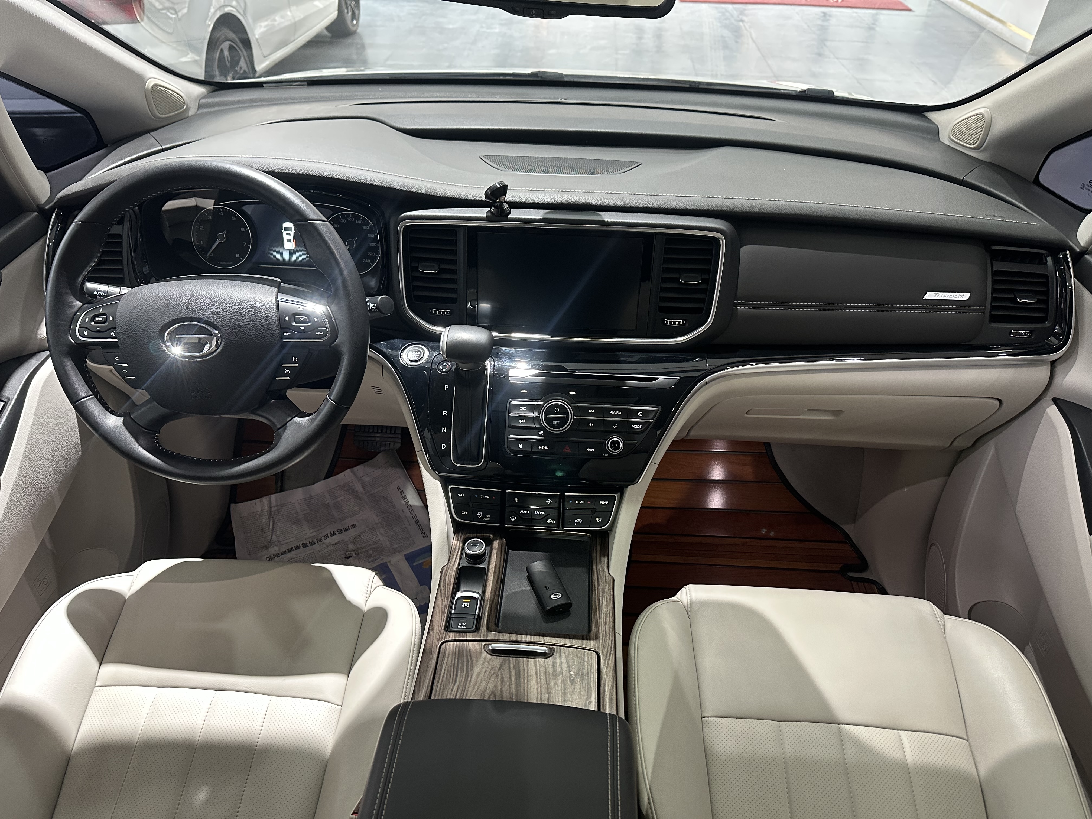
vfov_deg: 56.8
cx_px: 546
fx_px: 757
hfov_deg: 71.6
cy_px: 410
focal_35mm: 24
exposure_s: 1/50
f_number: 1.78
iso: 400
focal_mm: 6.86
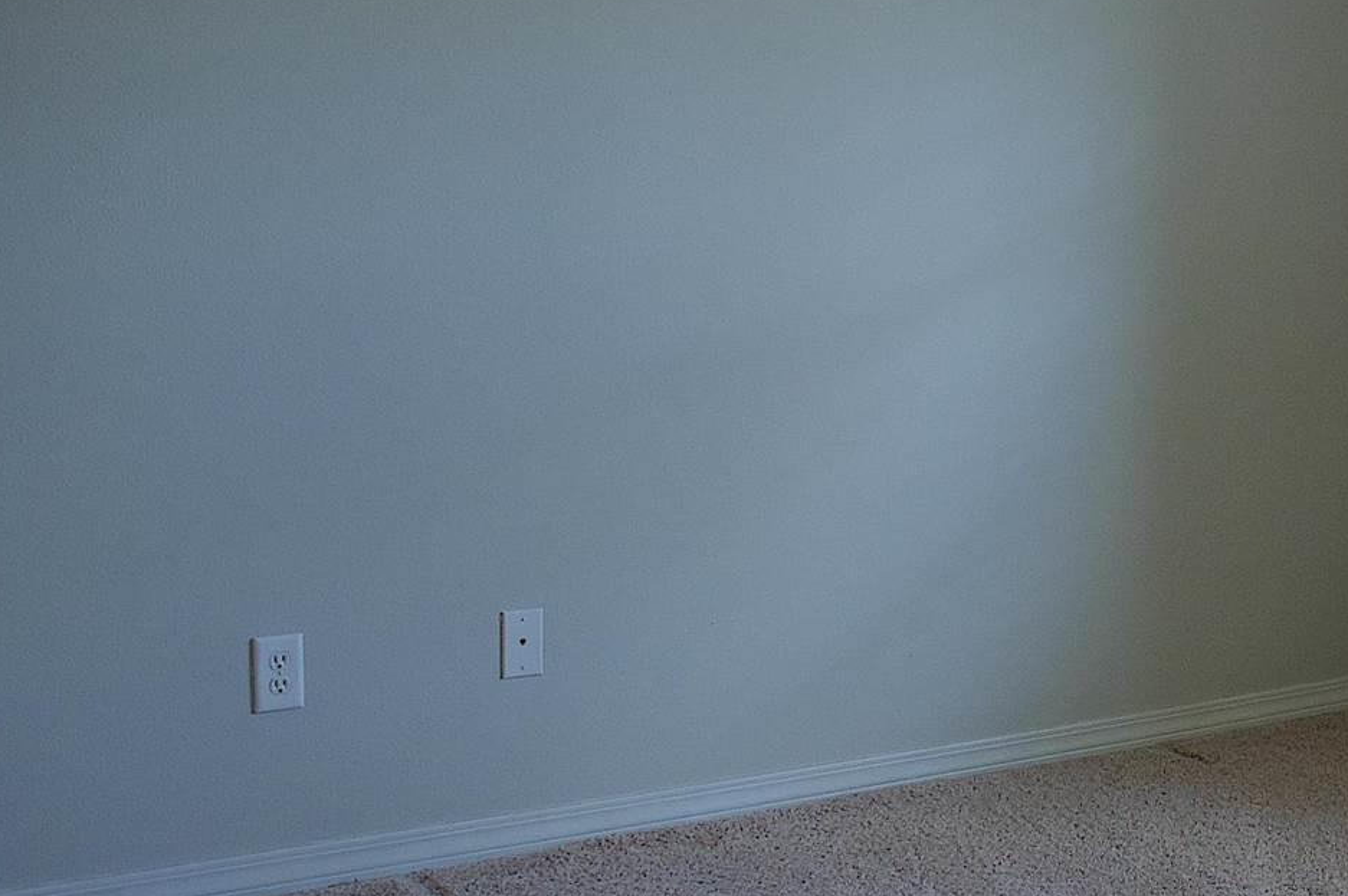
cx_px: 1341
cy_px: 360
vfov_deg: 22.9
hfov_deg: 31.5
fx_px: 2207
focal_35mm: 59
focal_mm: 18
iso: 400
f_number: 3.5
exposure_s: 1/50
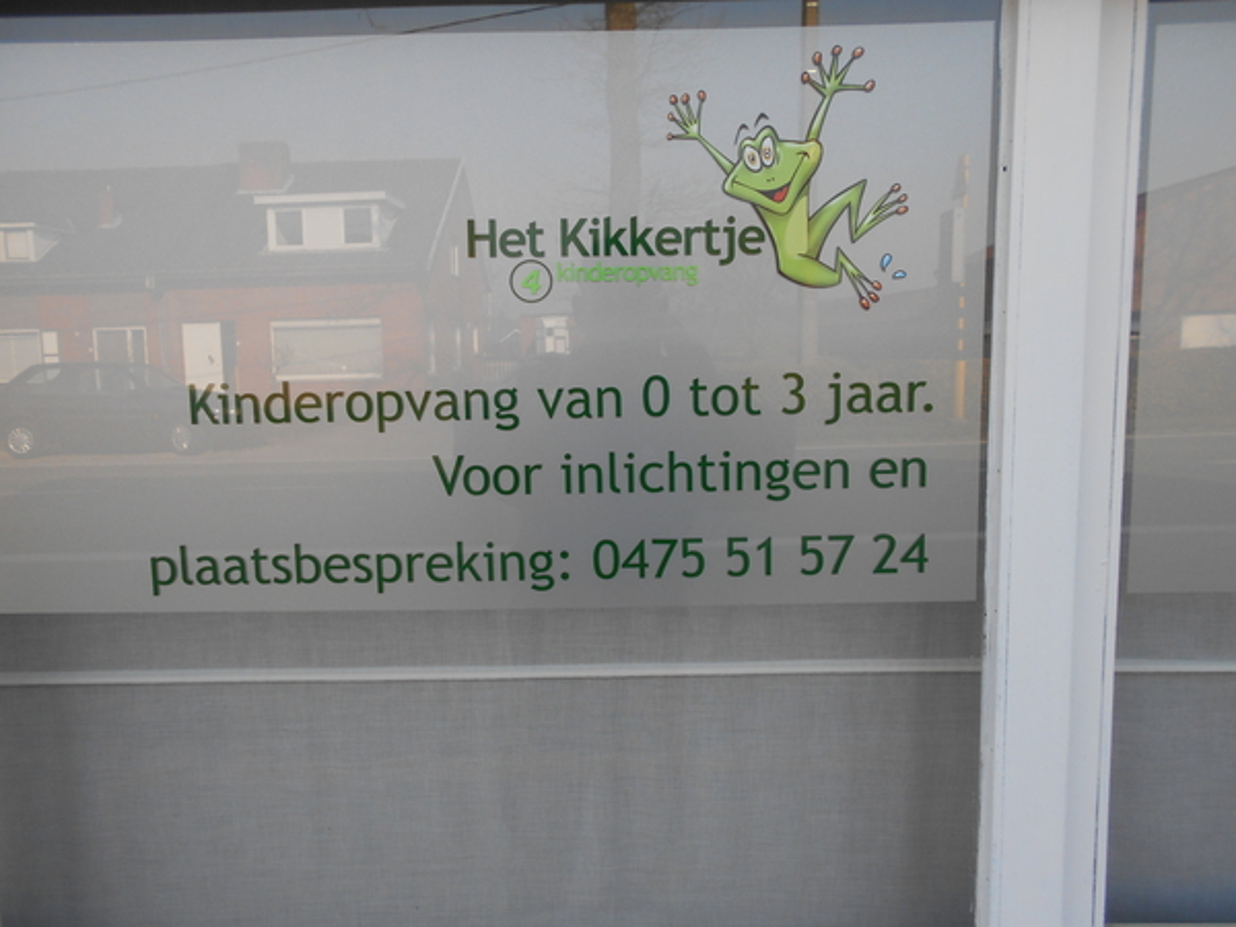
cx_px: 618
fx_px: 928
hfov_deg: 67.3
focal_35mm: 26
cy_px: 464
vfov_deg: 53.1
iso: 80
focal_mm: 4.6
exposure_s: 1/250
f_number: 3.2
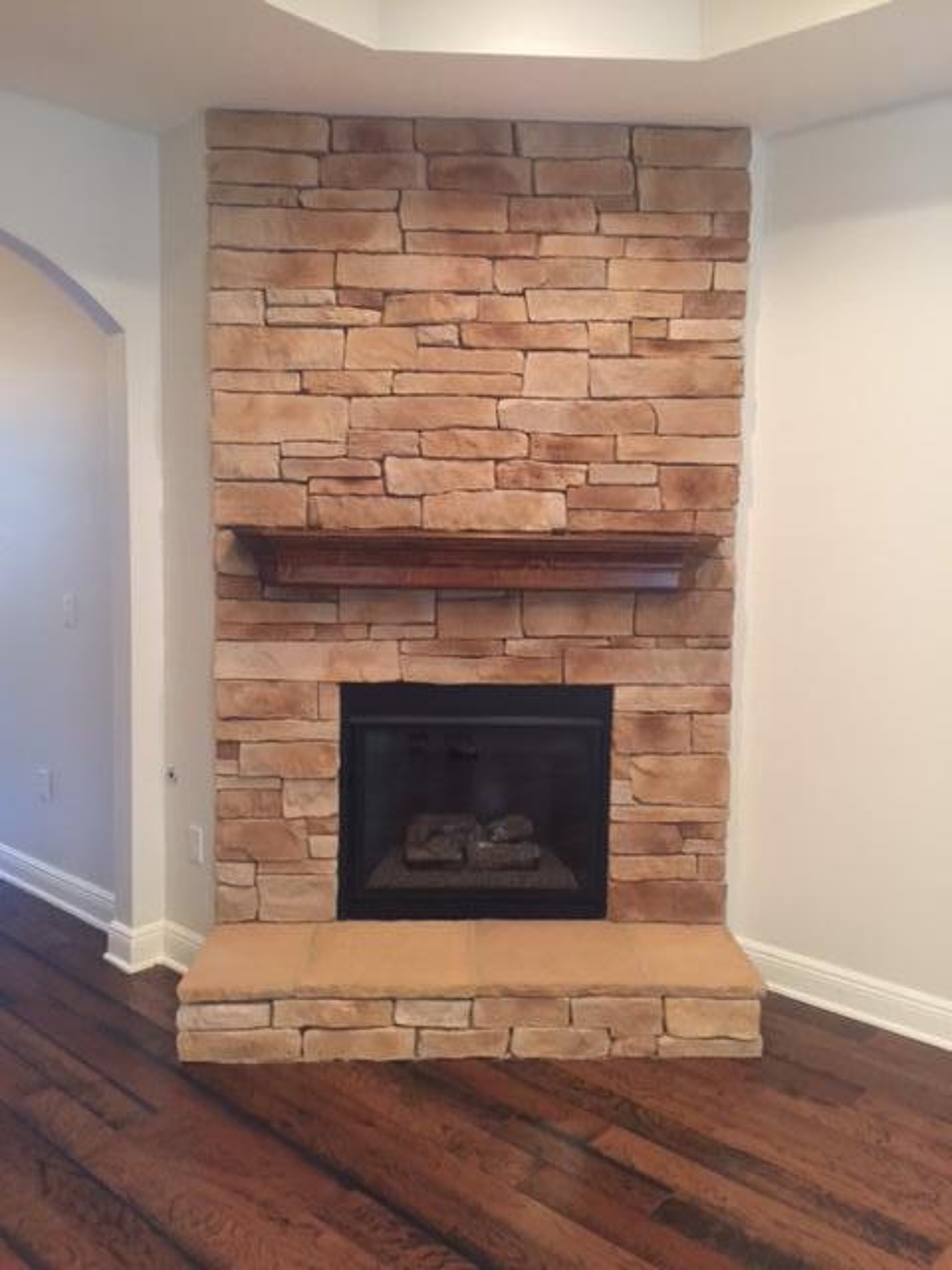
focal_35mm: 29
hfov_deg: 48.2
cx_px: 476
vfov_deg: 61.7
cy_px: 635
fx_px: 1063
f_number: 2.2
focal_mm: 4.15
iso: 125
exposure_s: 1/15
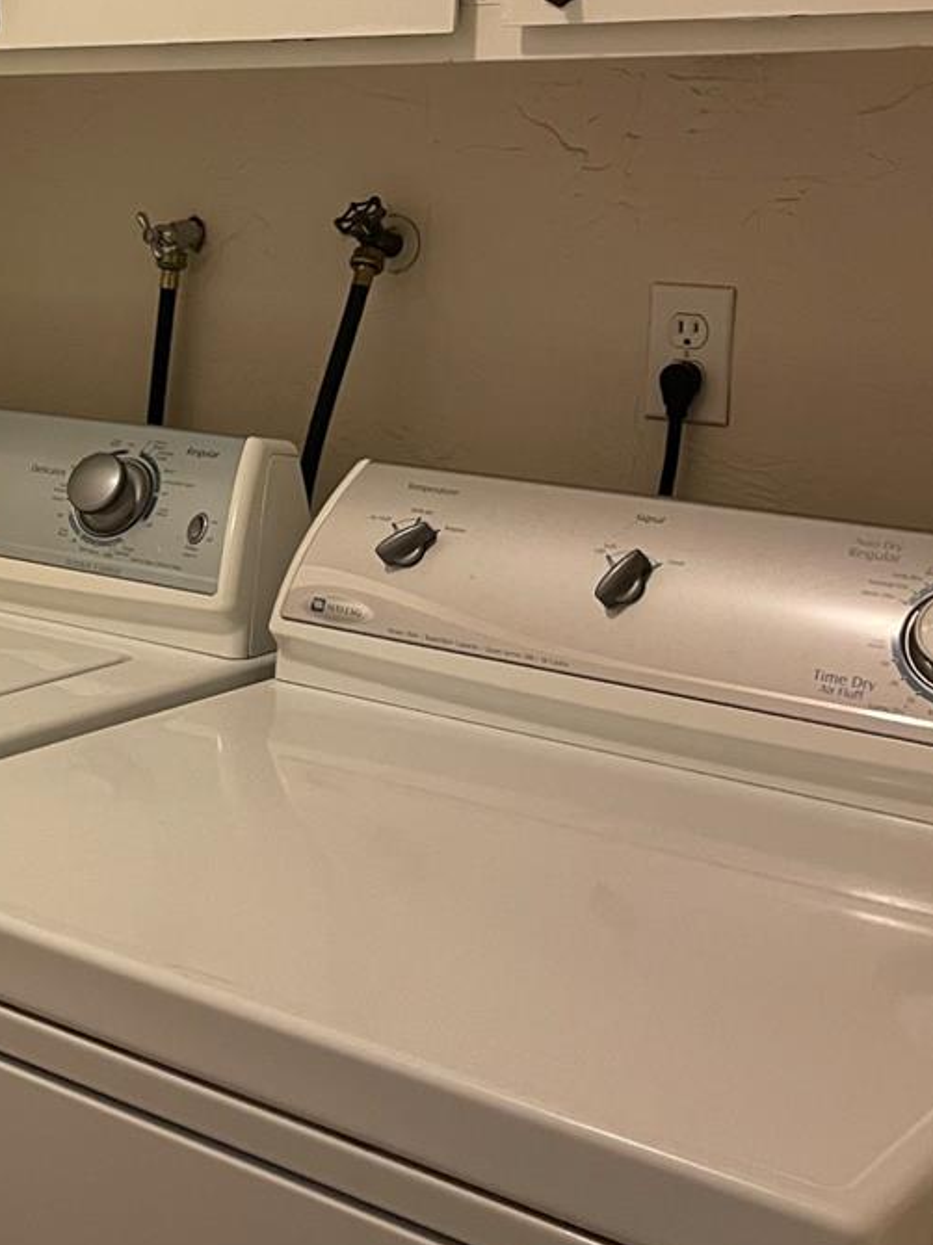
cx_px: -105
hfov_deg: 24.3
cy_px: 347
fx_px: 2014
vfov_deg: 33.8
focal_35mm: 56
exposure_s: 1/60
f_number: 1.6
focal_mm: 5.1
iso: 320
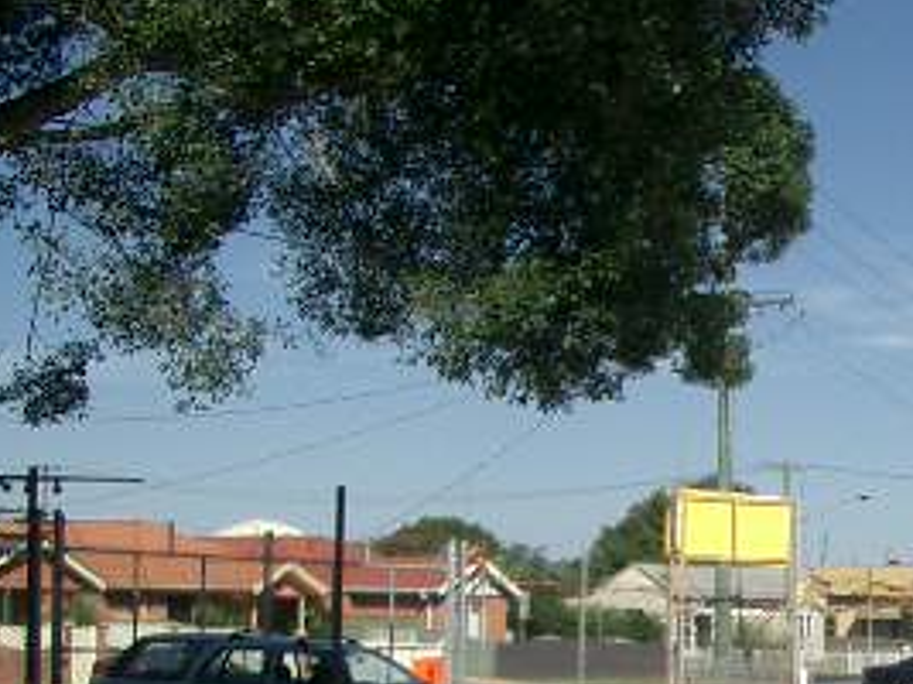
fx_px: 2215
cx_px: 1053
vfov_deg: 17.0
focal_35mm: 84
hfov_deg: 21.8
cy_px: 732
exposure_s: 1/640
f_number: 4.3
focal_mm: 5.8
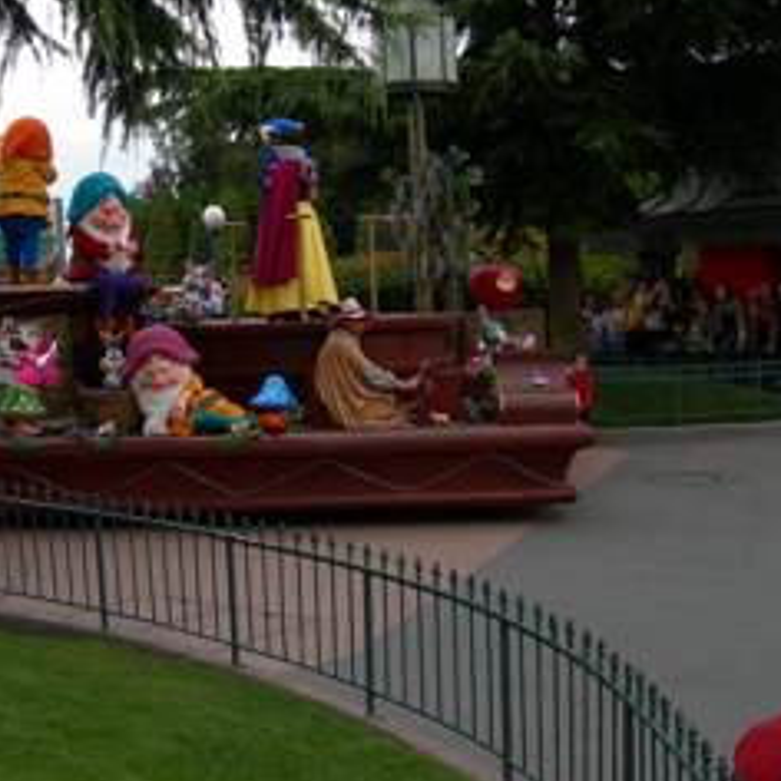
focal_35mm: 57
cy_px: 351
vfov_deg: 30.0
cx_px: 232
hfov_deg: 29.7
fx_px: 1455
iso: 50
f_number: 2.8
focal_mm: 7.8
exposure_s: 1/164
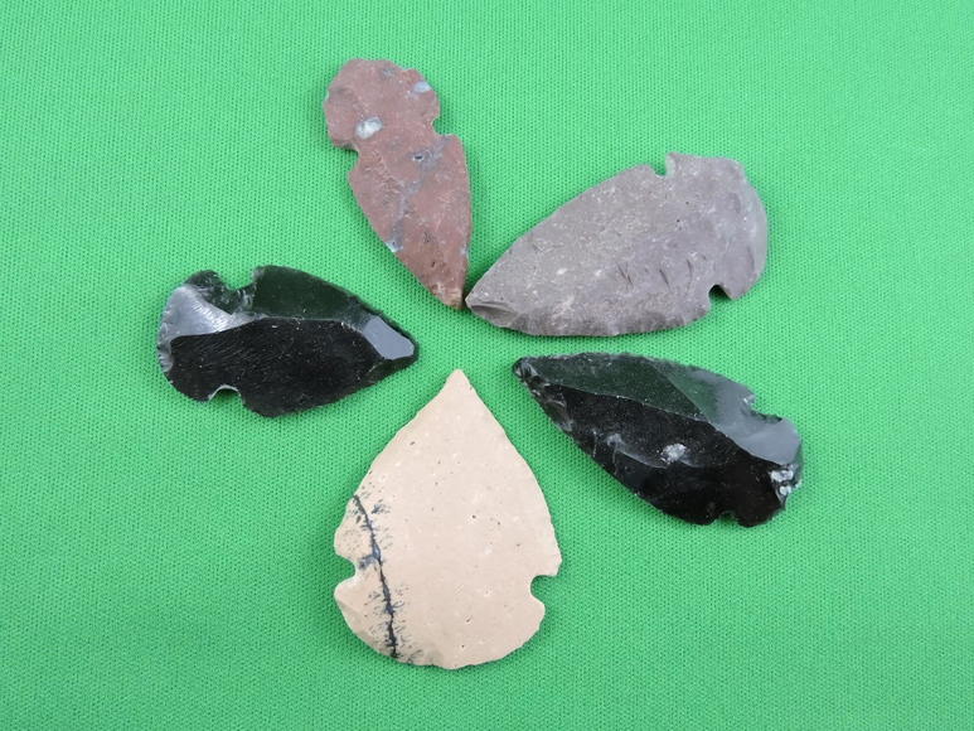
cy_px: 366
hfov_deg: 55.3
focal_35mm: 33
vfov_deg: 43.0
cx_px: 487
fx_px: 929
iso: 800
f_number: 3.6
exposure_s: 1/125
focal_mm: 5.9
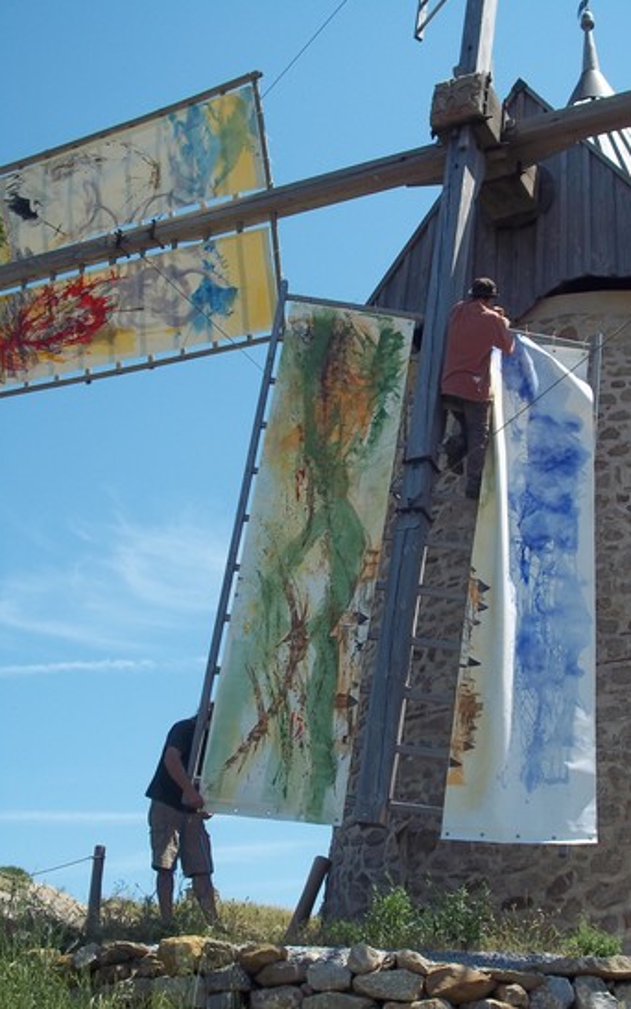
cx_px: 369
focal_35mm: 49
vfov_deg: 41.0
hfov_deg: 26.3
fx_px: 1348
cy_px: 504
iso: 80
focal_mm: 8.2
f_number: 8.9
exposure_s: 1/125
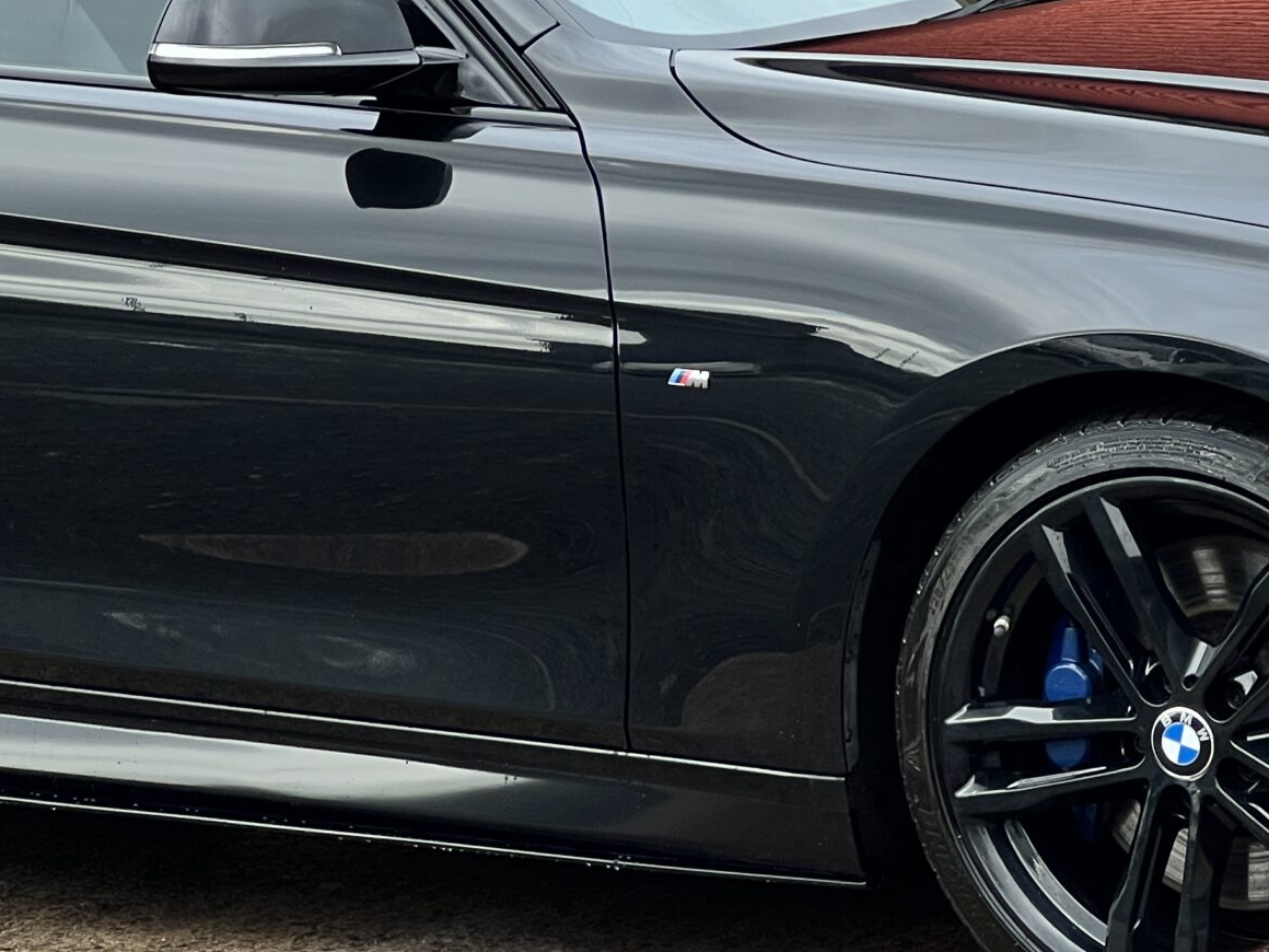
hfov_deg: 11.6
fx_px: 6232
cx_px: 1092
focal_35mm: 170
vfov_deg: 8.7
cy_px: 314
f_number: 2.8
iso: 40
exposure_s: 1/99
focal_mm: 9
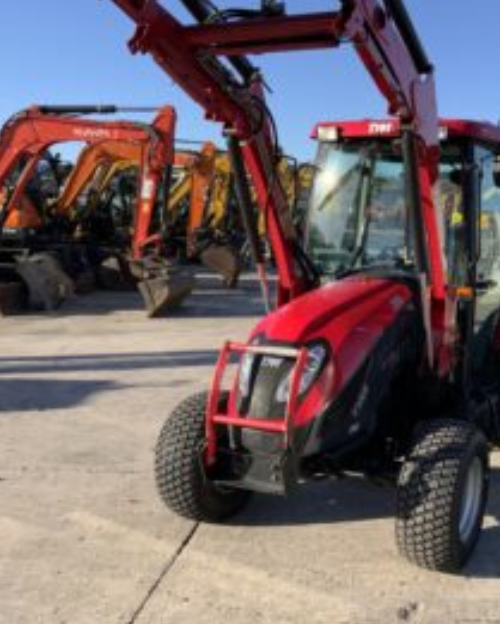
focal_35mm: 39
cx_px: 411
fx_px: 721
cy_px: 320
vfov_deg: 46.8
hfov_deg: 36.7
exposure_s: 1/1121
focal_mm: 3
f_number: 1.8
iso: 16
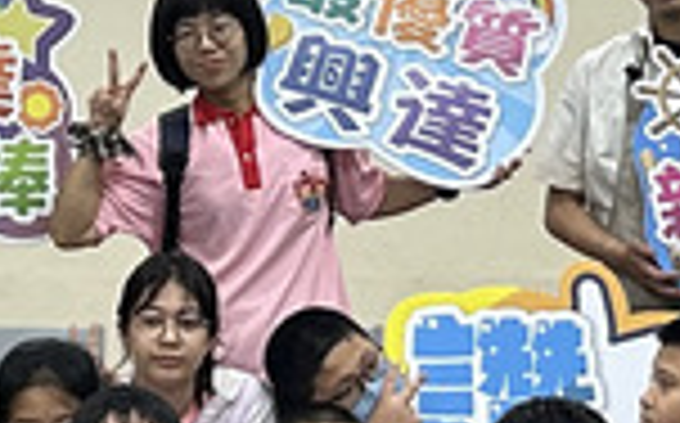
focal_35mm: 219
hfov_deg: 9.6
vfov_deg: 5.9
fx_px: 4054
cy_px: -166
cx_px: 423
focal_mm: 5.7
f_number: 1.5
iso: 100
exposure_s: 1/120
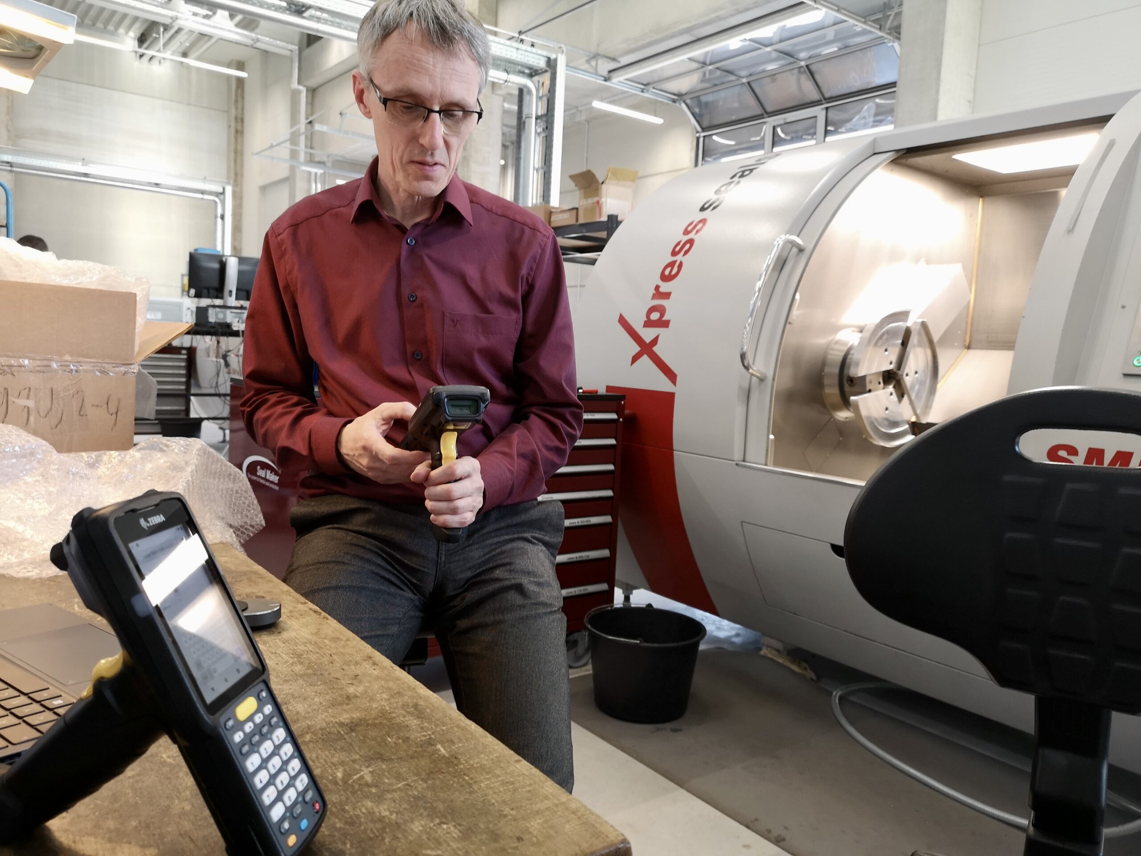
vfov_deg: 51.4
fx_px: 890
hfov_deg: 65.3
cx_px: 570
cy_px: 428
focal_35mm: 27
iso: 125
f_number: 1.8
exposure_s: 1/50
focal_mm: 5.58
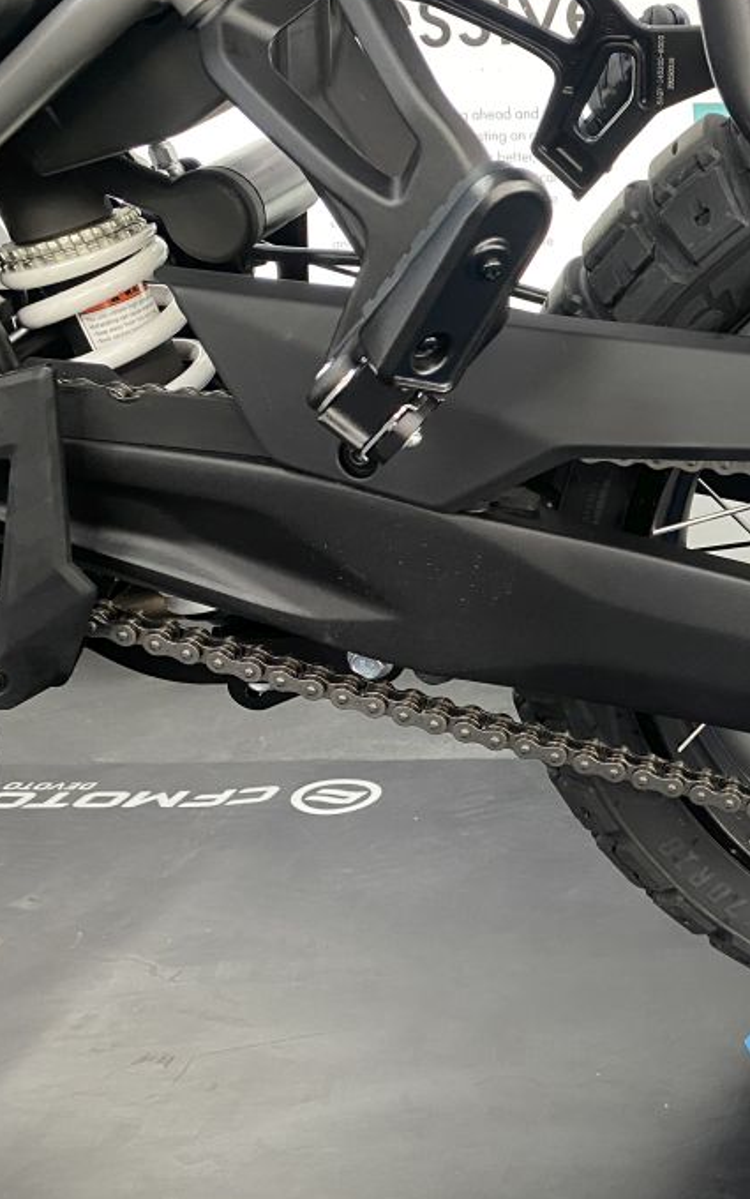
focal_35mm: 43
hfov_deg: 27.2
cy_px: 562
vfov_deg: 46.2
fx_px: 1405
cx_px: 840
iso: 250
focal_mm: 4.25
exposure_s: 1/50
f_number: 1.8
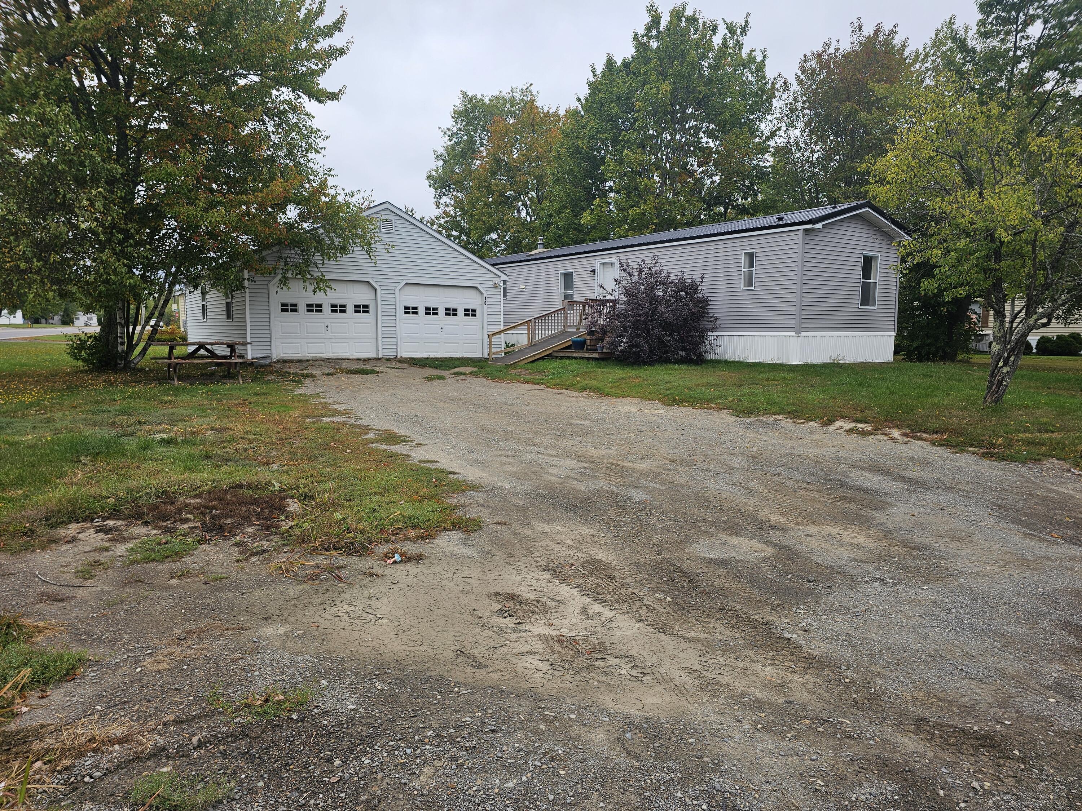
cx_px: 541
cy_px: 406
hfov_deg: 73.9
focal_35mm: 23
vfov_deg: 58.9
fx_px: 719
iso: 10
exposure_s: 1/173
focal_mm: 6.3
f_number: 1.7
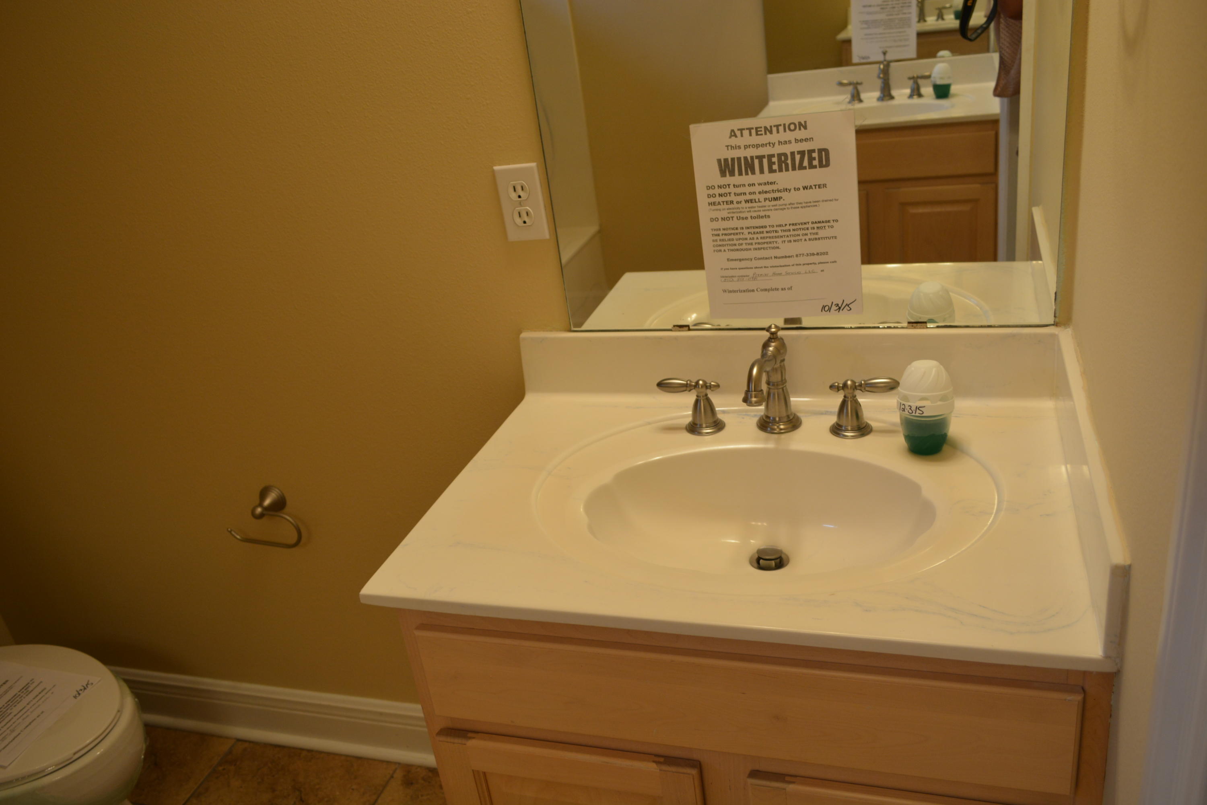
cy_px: 402
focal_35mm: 30
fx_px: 1006
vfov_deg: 43.6
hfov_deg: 61.9
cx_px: 604
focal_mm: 20
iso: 400
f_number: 4
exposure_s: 1/60
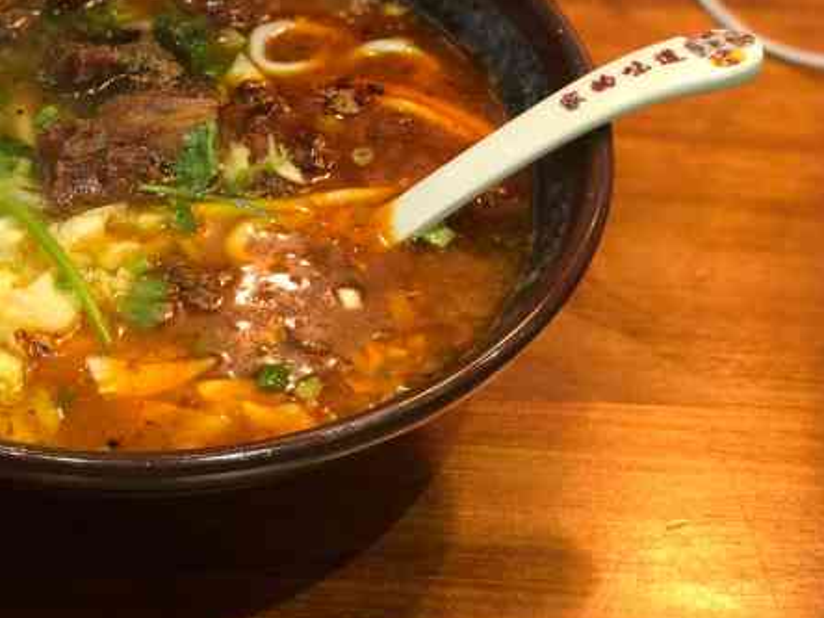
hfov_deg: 23.6
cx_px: 202
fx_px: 1952
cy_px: 146
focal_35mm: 82
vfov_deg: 17.9
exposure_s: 1/14
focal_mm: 6
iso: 160
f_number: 2.4
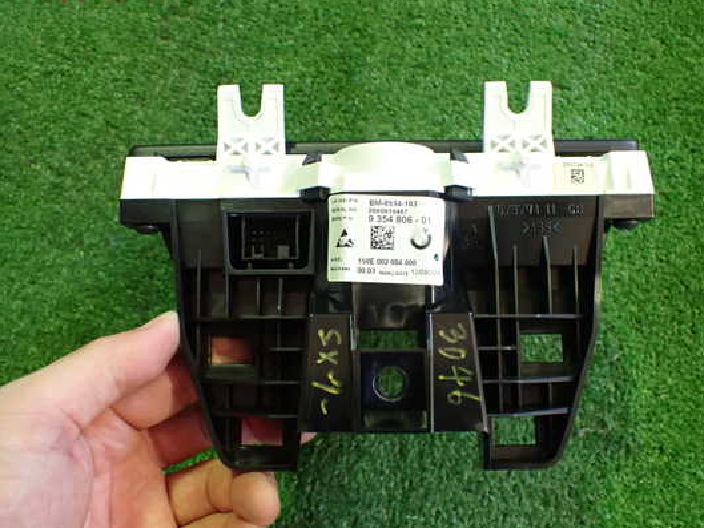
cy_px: 271
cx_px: 334
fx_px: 692
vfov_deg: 41.8
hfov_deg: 53.9
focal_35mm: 34
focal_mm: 5.4
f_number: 2.3
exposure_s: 1/60
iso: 800
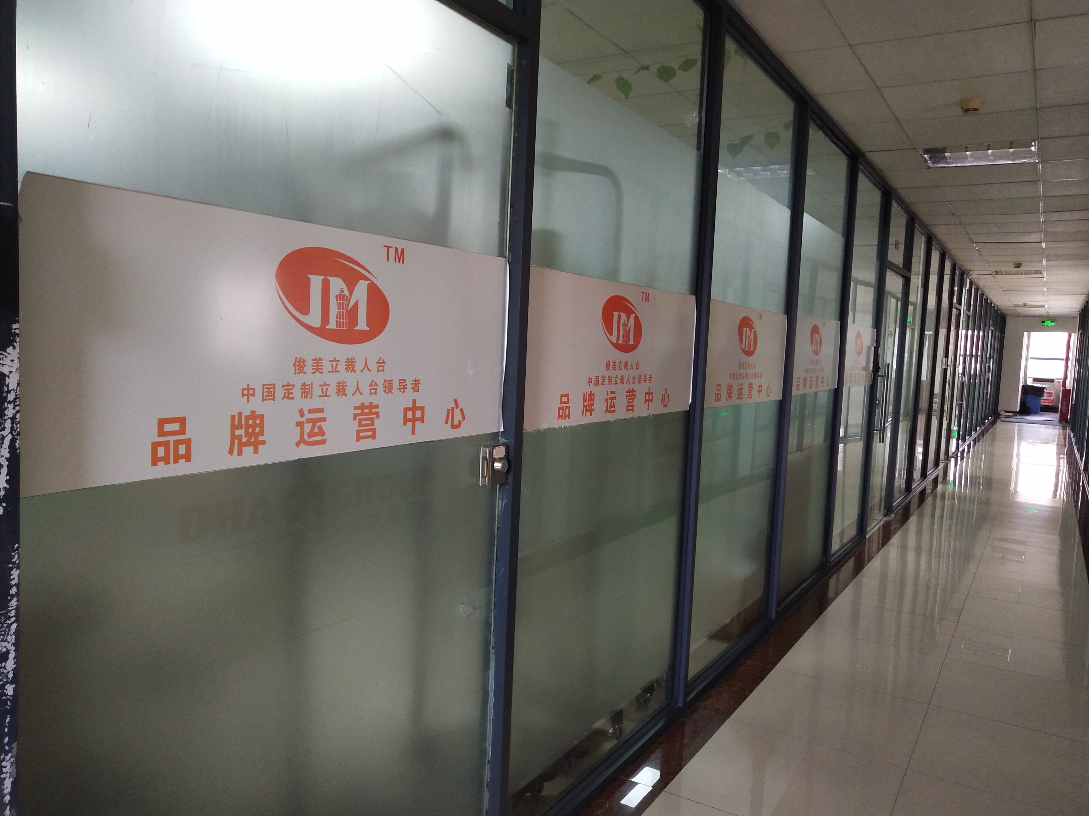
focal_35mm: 30
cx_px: 544
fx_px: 944
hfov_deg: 60.0
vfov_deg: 46.8
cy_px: 408
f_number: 1.8
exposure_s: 1/50
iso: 208
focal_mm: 3.95
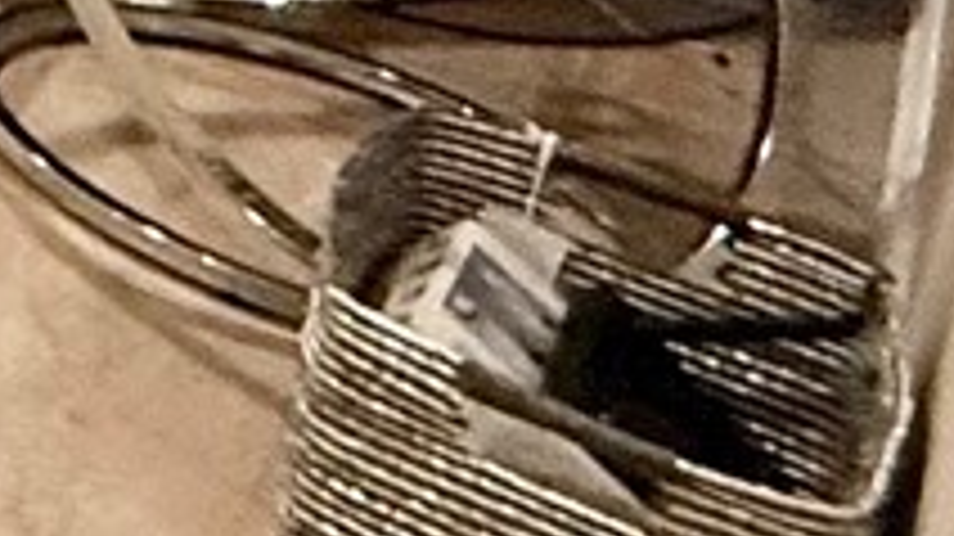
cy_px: -914
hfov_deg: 10.5
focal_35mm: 115
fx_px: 2908
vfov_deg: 9.0
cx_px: -2106
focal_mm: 2.22
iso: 400
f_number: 2.2
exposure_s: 1/60
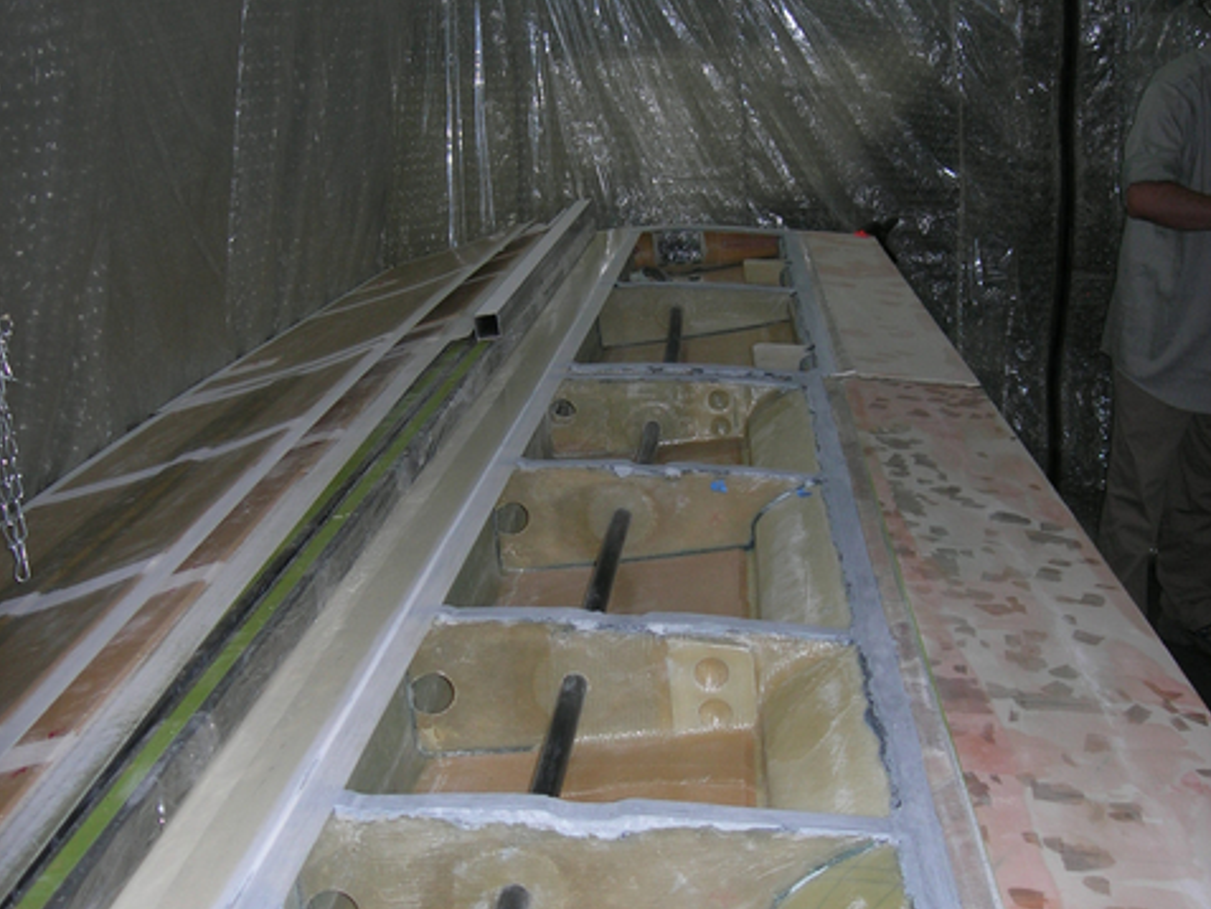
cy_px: 536
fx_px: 1785
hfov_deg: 37.5
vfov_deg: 28.5
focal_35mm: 51
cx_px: 604
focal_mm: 7.8
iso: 64
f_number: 2.8
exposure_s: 1/60.1
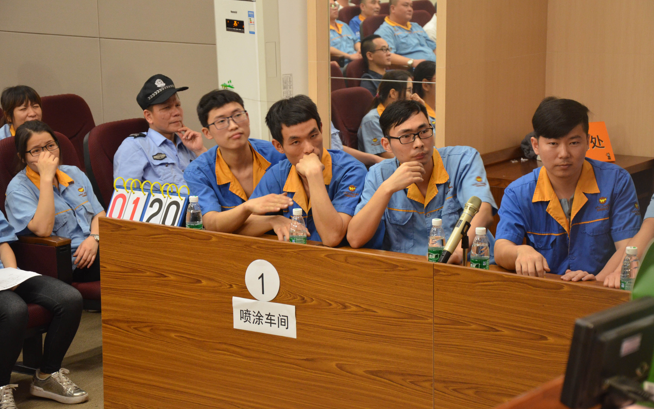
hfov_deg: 23.3
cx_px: 326
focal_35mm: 89
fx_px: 1586
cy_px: 202
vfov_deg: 14.7
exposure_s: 1/20
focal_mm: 58
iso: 1600
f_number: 5
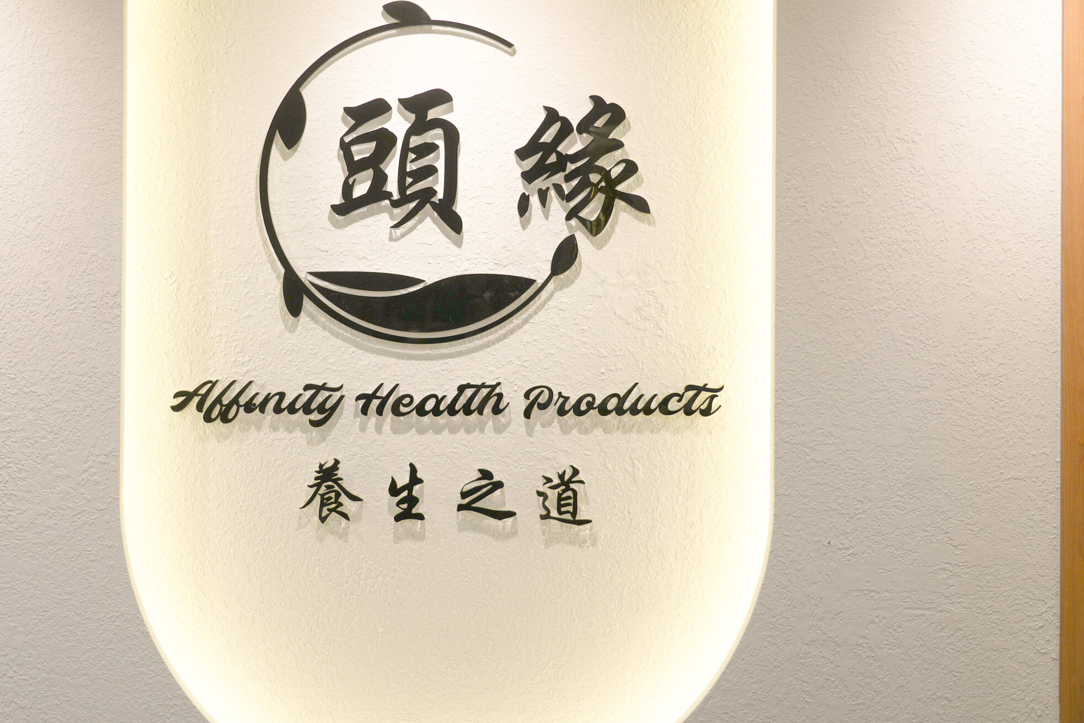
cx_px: 446
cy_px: 301
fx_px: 1295
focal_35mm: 43
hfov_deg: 45.2
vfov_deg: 31.1
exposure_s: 1/160
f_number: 4
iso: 160
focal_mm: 33
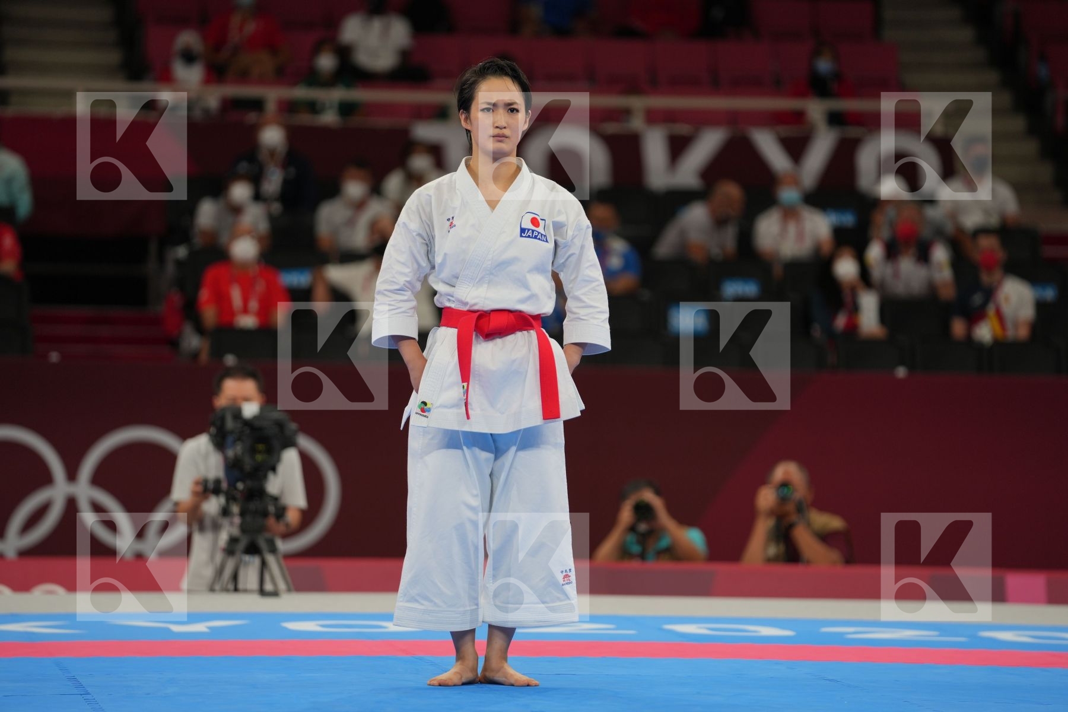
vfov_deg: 7.4
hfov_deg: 11.1
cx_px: 534
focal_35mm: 186
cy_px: 356
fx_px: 5518
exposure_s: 1/500
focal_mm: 186
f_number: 2.8
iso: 250
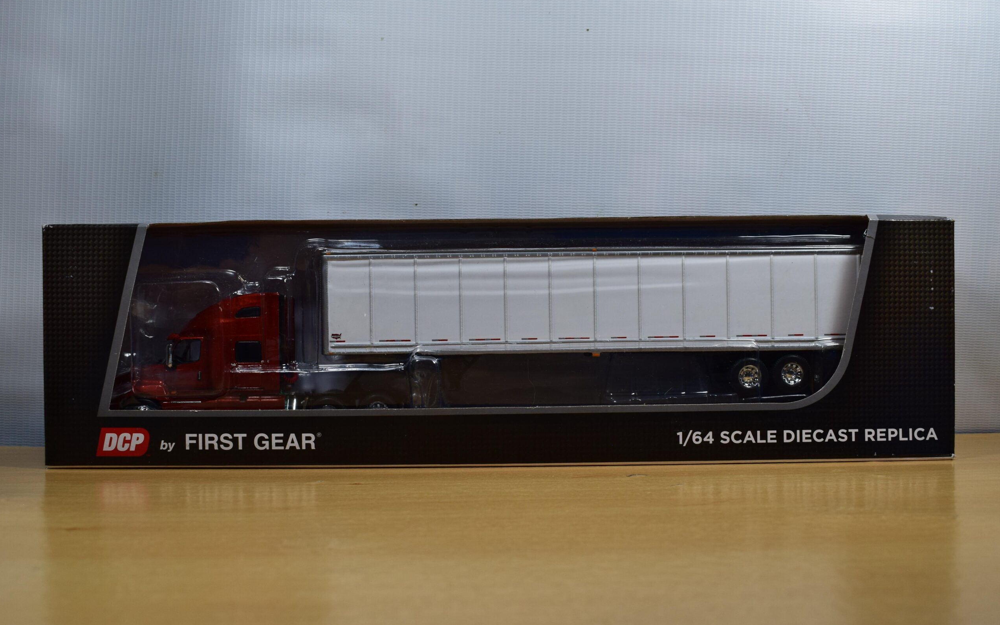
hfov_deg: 47.7
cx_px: 500
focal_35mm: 42
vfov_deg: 30.9
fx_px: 1131
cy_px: 331
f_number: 9
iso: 400
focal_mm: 27
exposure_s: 1/100
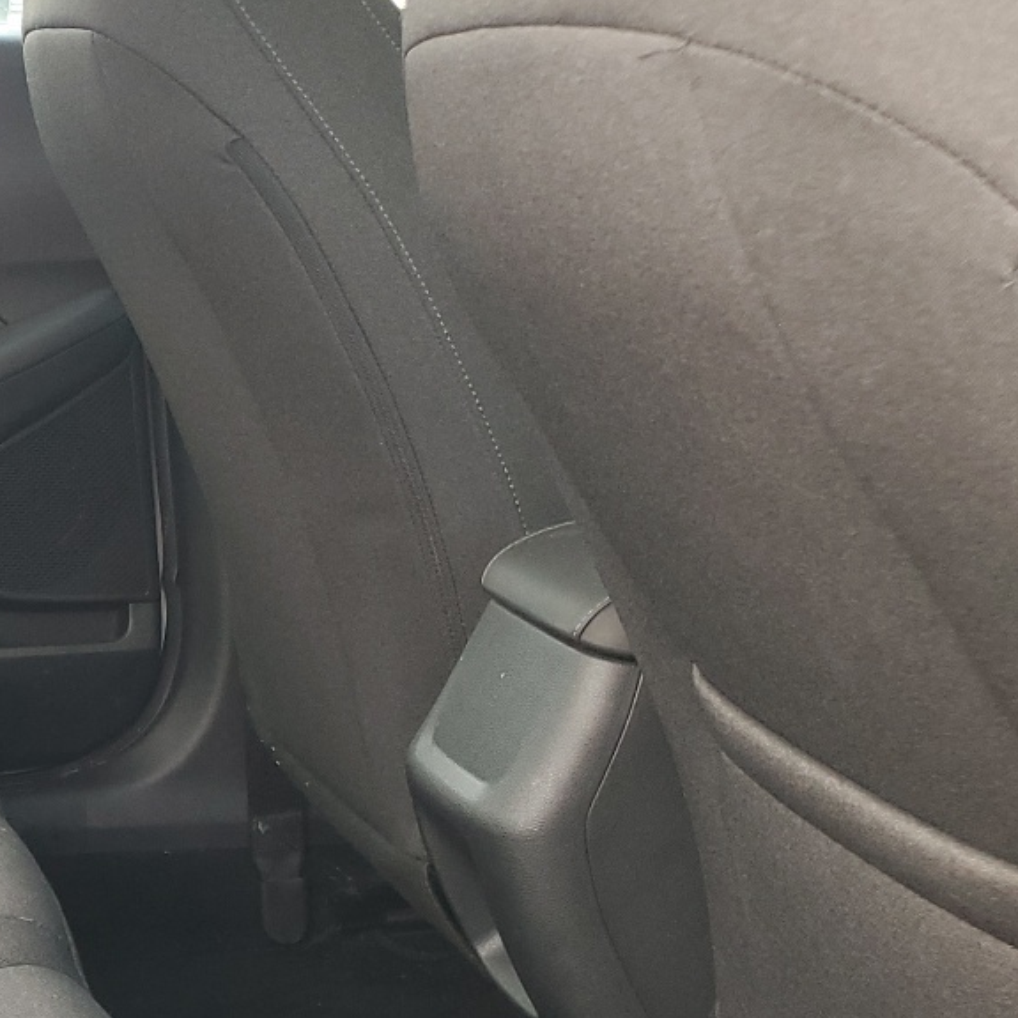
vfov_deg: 25.9
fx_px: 2129
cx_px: -331
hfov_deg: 23.5
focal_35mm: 64
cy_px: 937
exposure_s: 1/60.2
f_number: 1.5
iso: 73
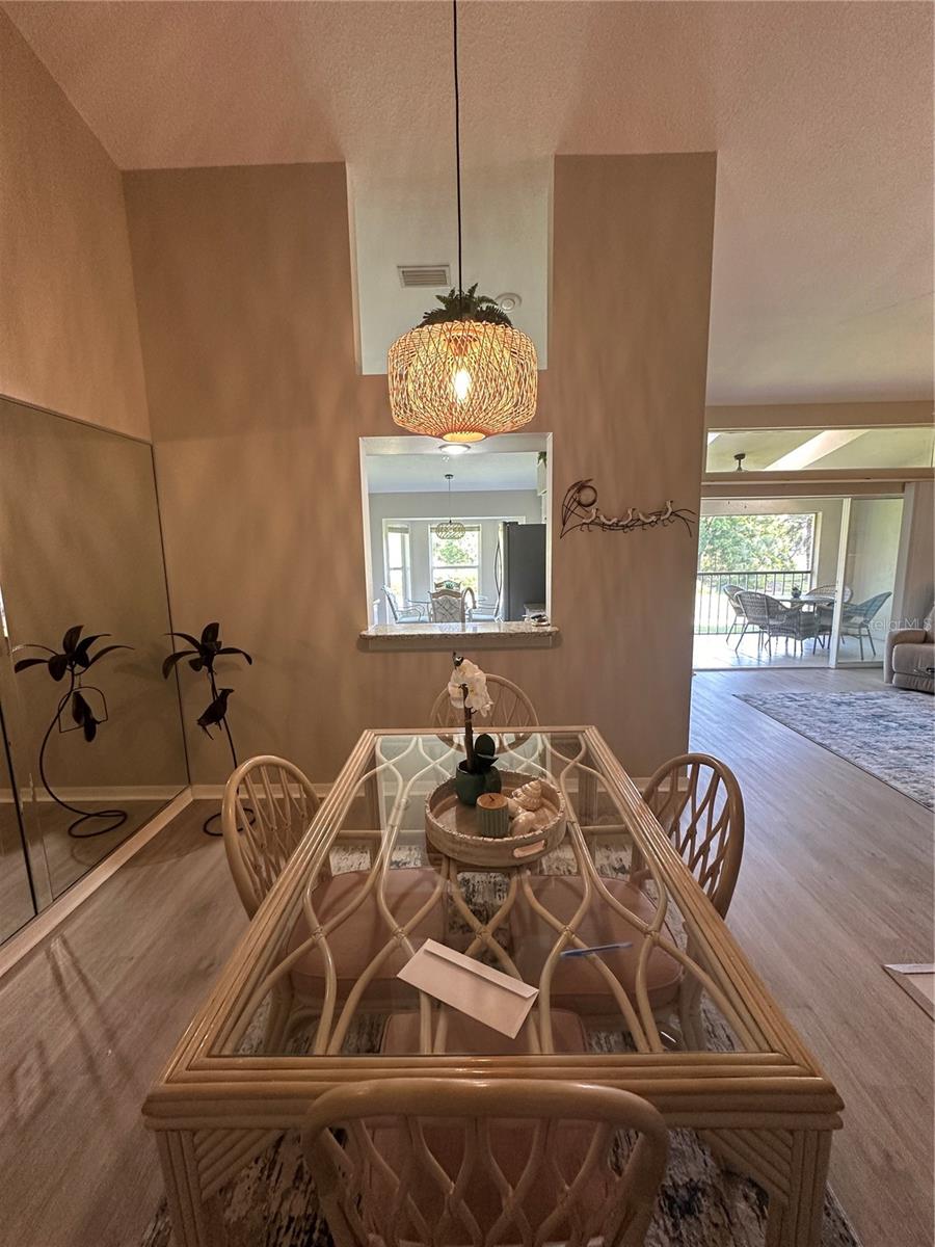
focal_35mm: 14
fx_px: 504
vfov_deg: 102.1
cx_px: 468
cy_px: 624
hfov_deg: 85.7
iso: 250
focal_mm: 2.22
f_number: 2.2
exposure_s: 1/60
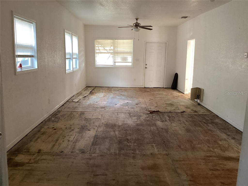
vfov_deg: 45.4
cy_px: 93
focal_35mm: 31
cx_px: 124
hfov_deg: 58.4
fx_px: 222
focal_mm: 3.3
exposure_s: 1/60
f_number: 2.4
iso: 250
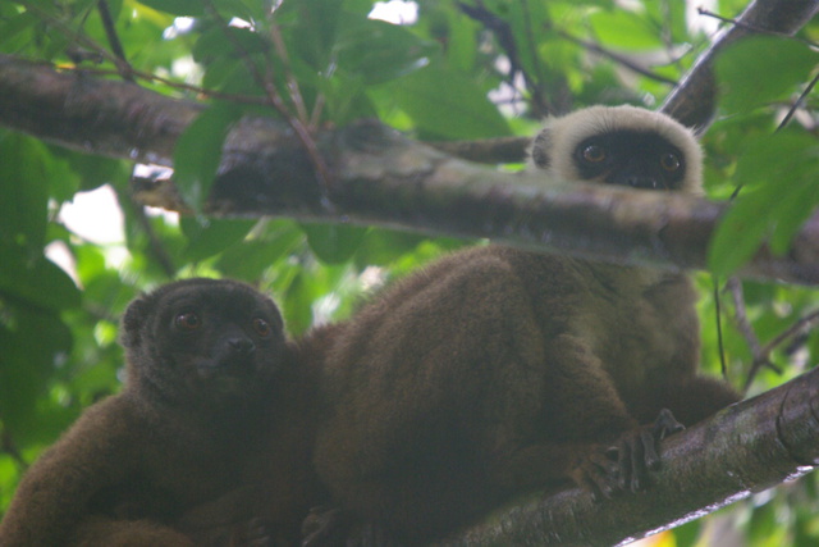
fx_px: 14335
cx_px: 410
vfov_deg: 2.2
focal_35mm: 630
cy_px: 274
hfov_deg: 3.3
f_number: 6.7
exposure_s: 1/15
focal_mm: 420
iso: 800
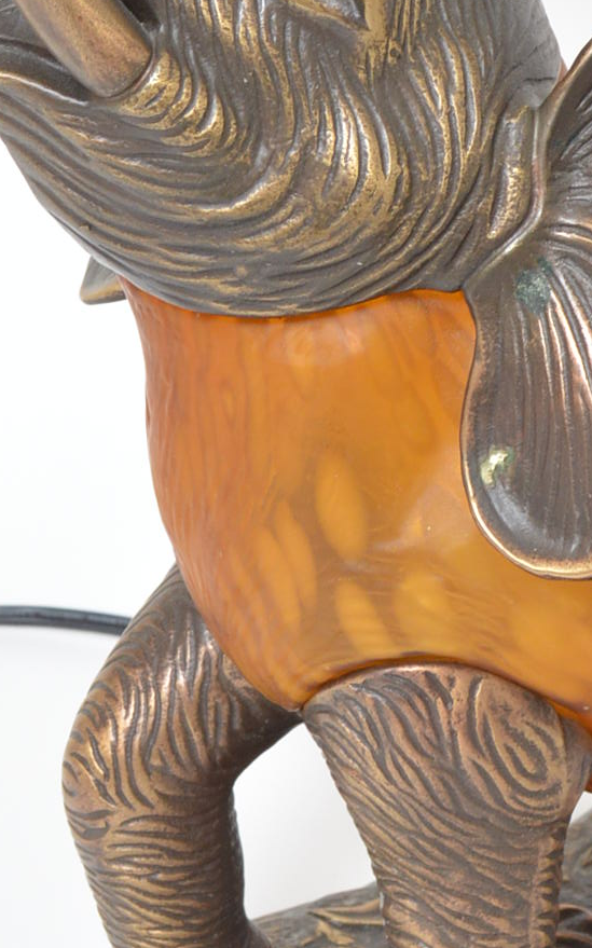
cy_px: 2
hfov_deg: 11.4
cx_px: 426
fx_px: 2970
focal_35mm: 115
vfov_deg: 17.7
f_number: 8
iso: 400
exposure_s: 1/80
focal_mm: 22
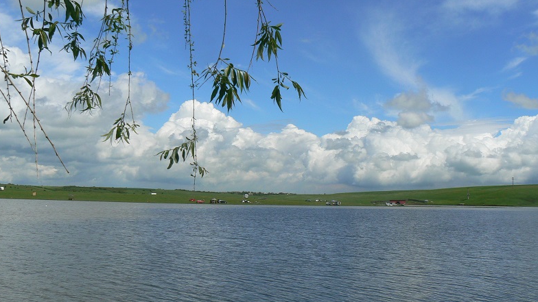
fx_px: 571
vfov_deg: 29.7
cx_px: 266
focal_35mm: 40
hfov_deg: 50.5
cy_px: 153
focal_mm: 6
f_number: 8
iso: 80
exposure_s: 1/640
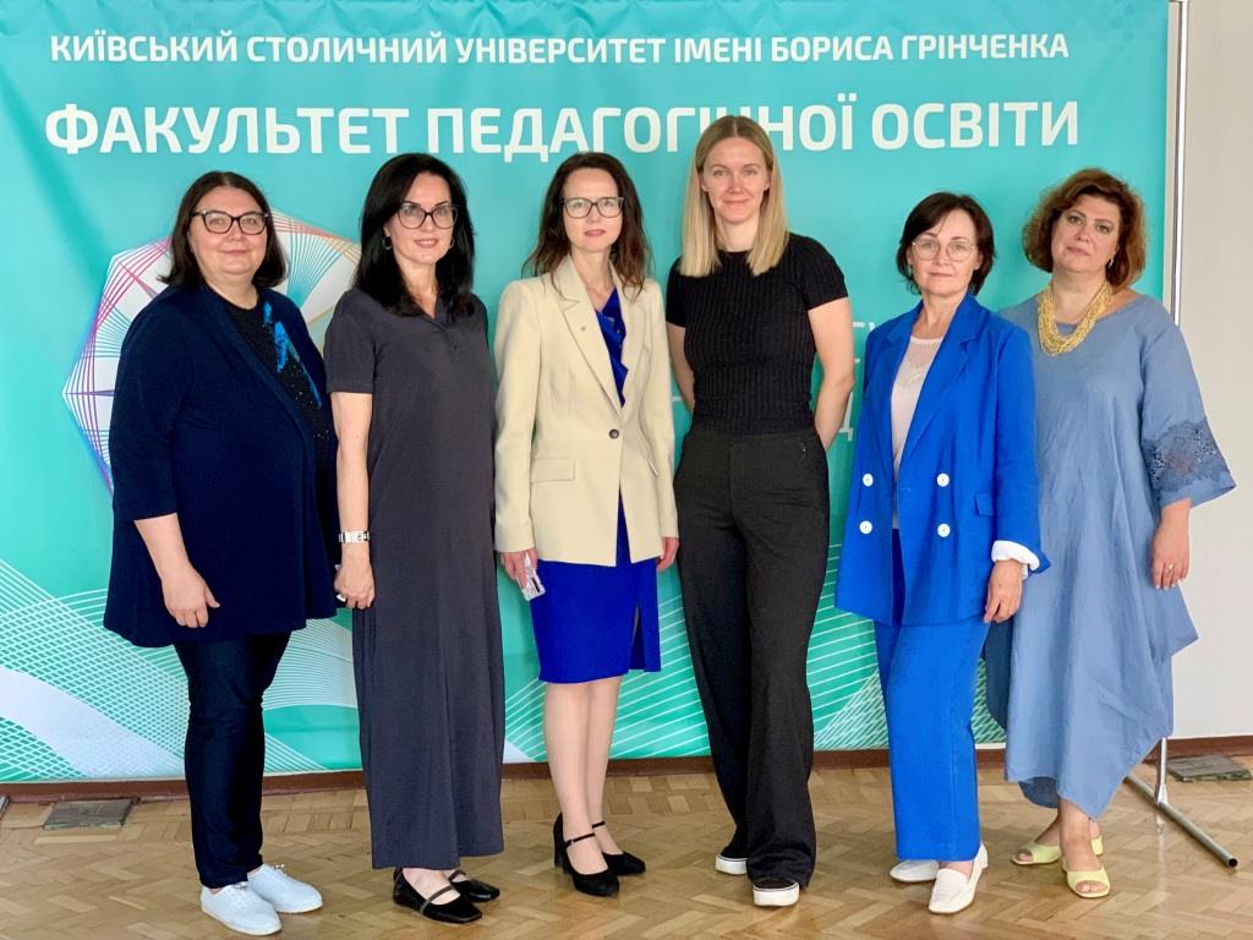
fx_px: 1882
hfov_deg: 36.8
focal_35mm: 52
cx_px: 626
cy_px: 470
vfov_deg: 28.0
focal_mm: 6
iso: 200
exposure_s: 1/60
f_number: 2.4
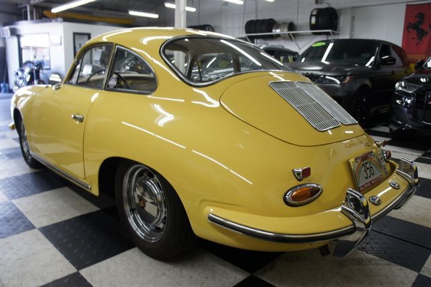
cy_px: 144
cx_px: 216
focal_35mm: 27
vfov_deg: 47.9
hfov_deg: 67.4
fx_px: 323
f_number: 4
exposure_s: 1/30
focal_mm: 18
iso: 200
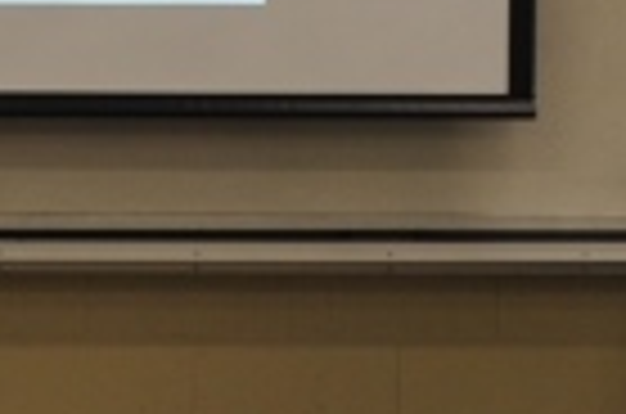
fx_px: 6263
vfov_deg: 3.8
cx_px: -495
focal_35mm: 361
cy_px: 176
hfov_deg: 5.6
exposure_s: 1/60
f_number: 4
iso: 1000
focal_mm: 50
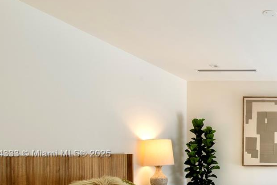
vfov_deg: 35.4
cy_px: 154
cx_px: 325
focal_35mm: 36
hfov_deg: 39.8
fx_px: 277
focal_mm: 14
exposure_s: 1/6
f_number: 10
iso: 31
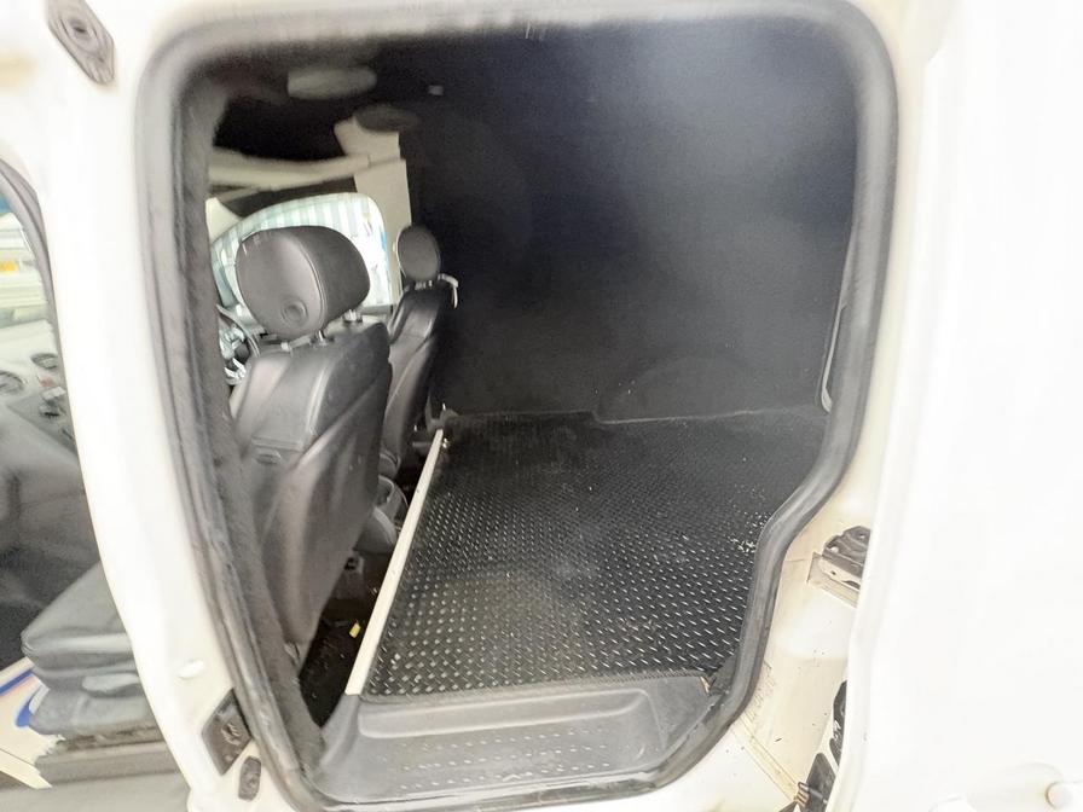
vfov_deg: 85.7
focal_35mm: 14
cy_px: 406
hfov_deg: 102.1
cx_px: 542
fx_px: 438
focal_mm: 2.22
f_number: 2.2
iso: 1000
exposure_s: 1/37
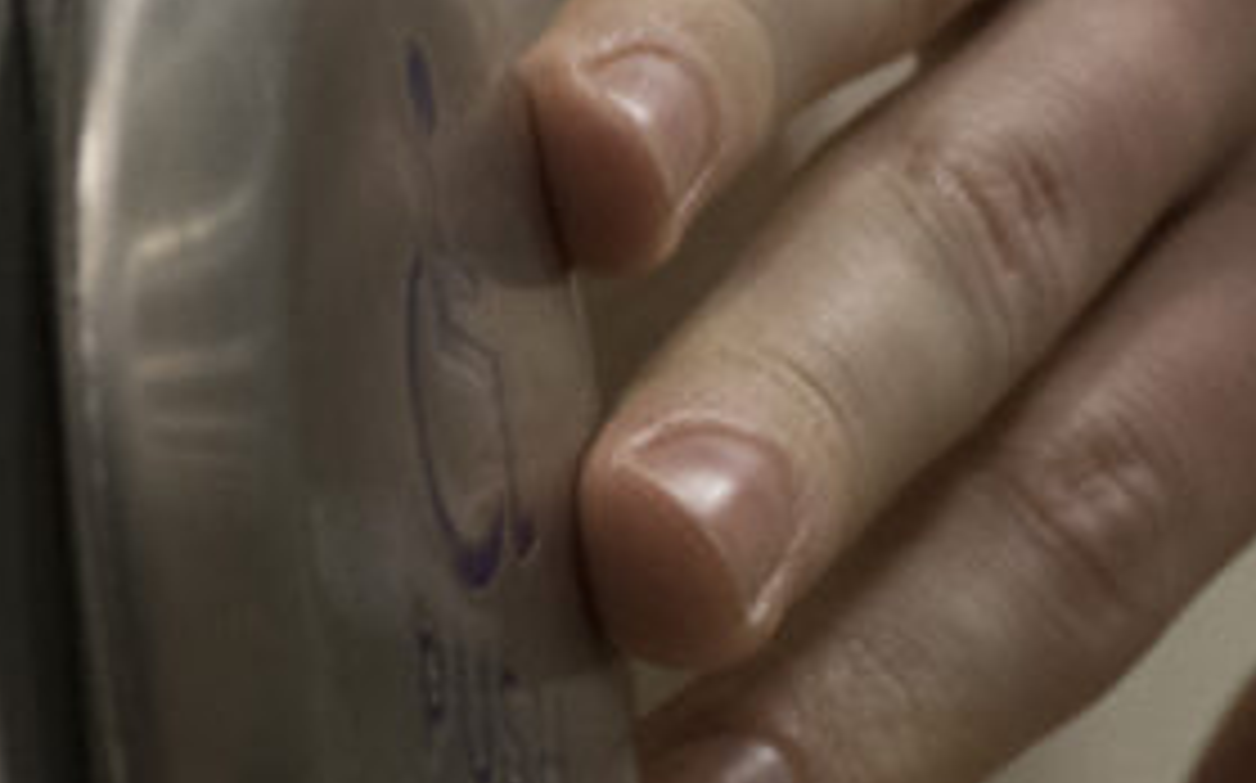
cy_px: 1132
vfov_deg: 2.7
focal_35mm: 483
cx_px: 576
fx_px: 16523
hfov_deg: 4.4
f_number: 5
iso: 1800
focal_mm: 86
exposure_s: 1/160
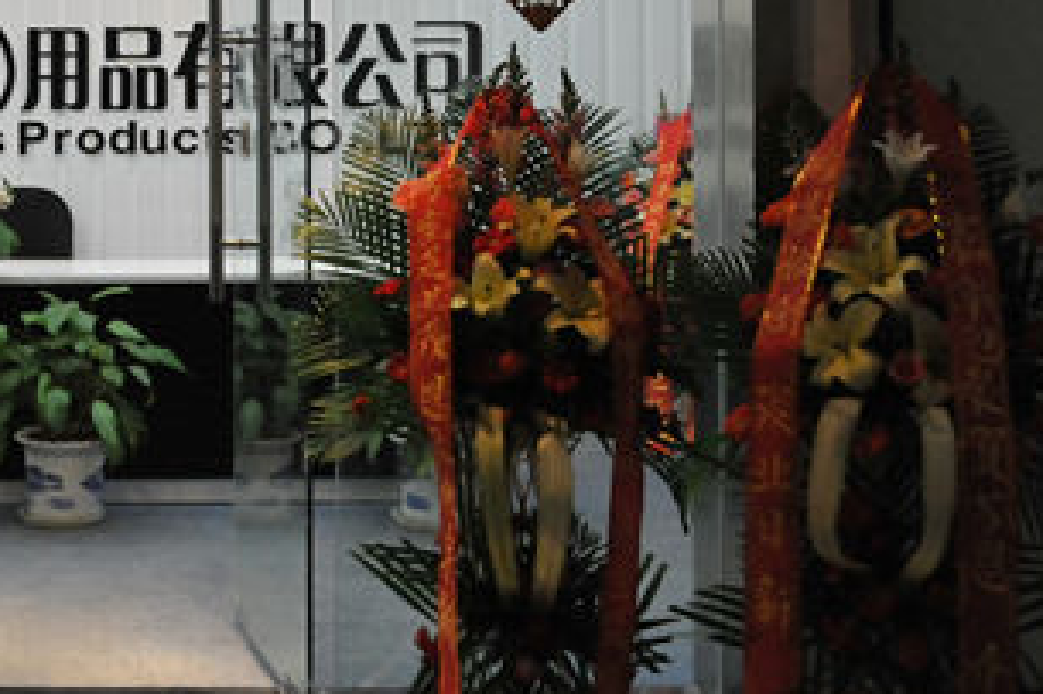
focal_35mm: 63
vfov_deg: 21.1
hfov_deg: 29.3
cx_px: -58
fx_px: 1824
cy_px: 82
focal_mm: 24
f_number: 5
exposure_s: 1/160
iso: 3200
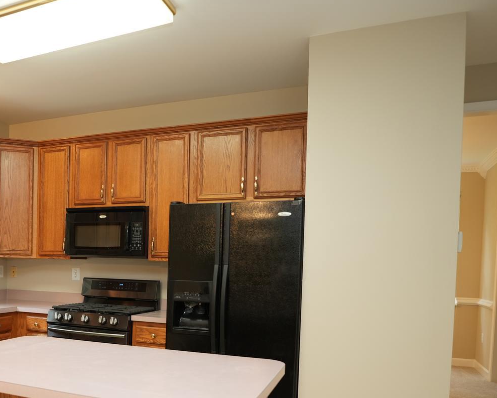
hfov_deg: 51.4
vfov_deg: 43.1
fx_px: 488
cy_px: 291
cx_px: 117
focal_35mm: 33
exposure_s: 1/60
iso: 640
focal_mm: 17.1
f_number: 2.8
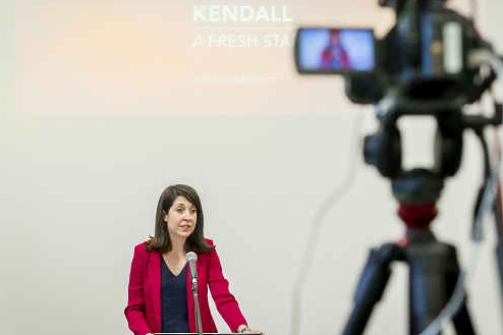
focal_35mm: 119
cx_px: 243
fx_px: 1662
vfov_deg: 11.5
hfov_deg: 17.2
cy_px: 163
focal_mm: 105
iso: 4000
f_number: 4
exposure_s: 1/160
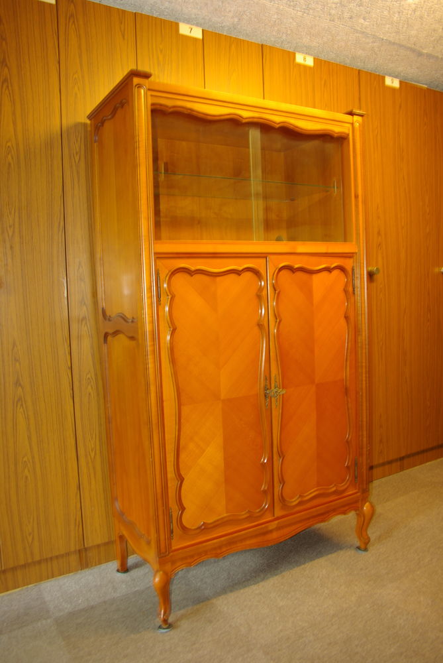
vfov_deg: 67.3
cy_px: 332
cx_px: 222
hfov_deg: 48.0
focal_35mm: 27
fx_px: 497
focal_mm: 18
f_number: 8
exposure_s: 1/1.89
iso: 200
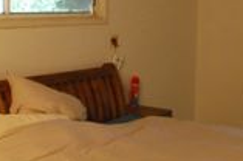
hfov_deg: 24.9
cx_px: 170
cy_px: 89
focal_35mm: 81
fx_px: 546
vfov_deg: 16.8
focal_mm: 18
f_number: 3.5
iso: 1600
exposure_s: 1/30
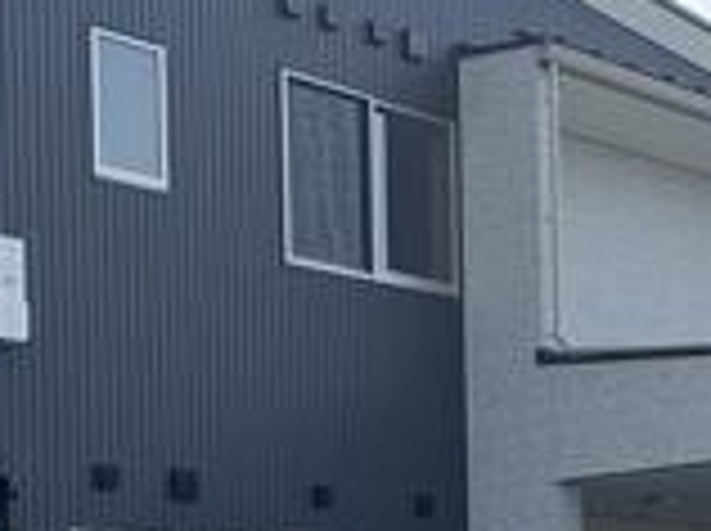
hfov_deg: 19.9
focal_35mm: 99
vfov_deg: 14.4
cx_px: 346
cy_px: 666
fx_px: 2030
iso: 25
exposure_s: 1/1779
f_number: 1.8
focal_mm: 4.25
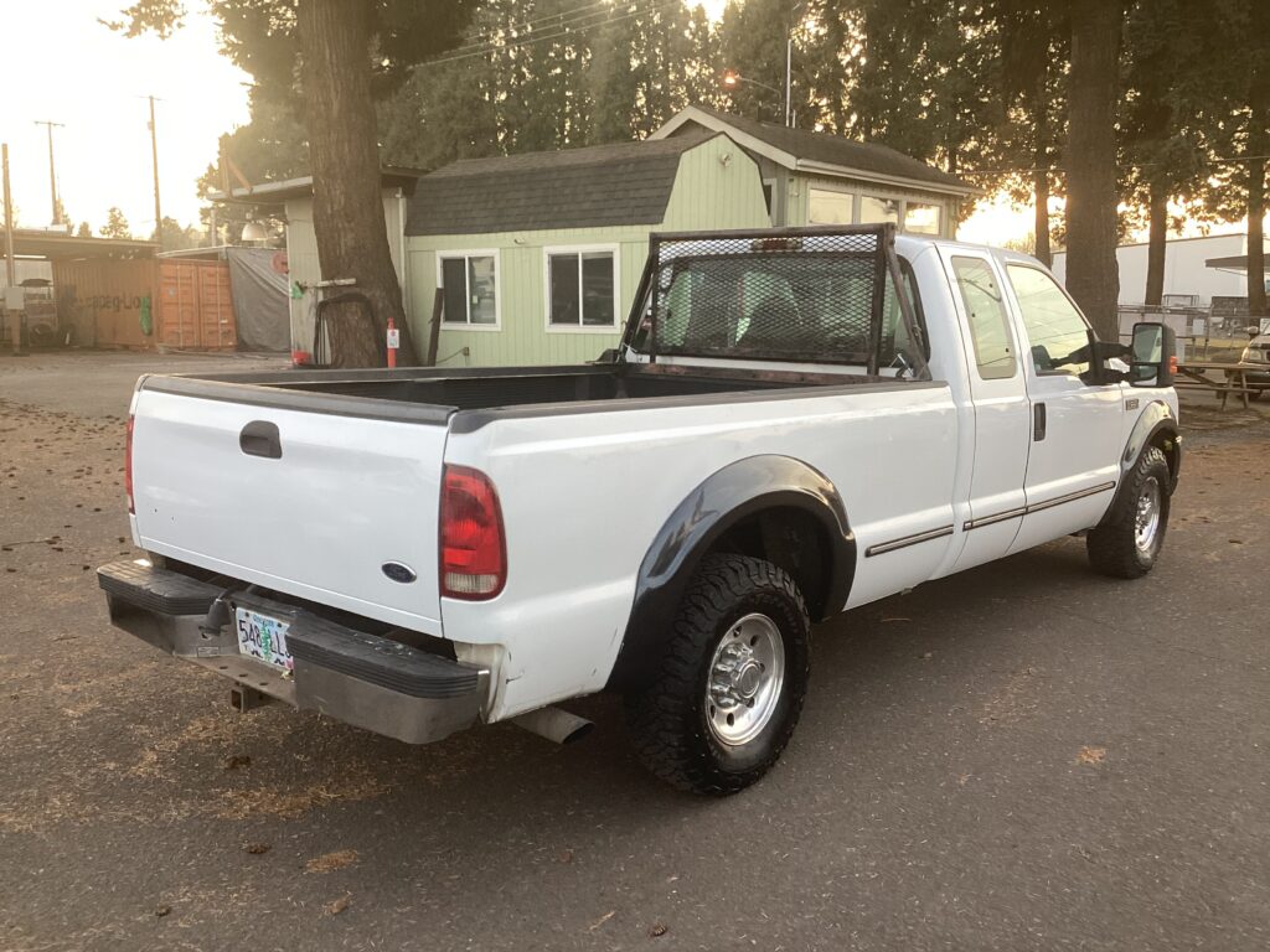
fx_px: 1137
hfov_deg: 58.4
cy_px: 476
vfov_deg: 45.4
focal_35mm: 31
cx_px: 635
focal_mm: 3.3
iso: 80
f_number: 2.4
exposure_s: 1/120
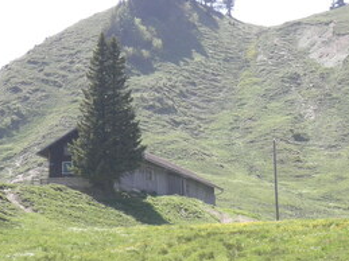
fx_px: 1441
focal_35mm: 143
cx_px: 247
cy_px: 175
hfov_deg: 13.8
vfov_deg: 10.4
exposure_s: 1/125
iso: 64
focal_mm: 11.3
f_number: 5.4
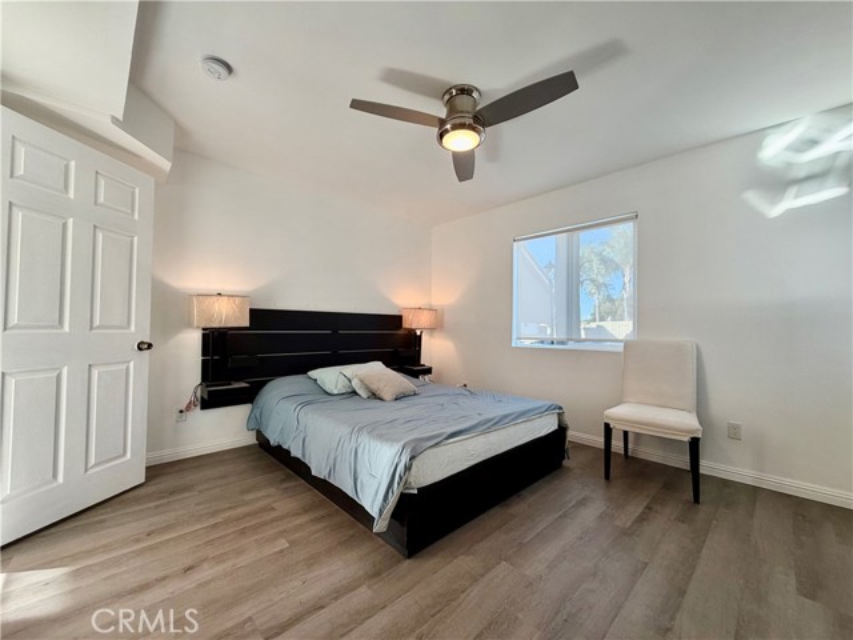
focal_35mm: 14
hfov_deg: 102.1
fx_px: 345
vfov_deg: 85.7
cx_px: 426
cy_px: 320
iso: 200
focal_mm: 2.22
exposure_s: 1/120
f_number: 2.2
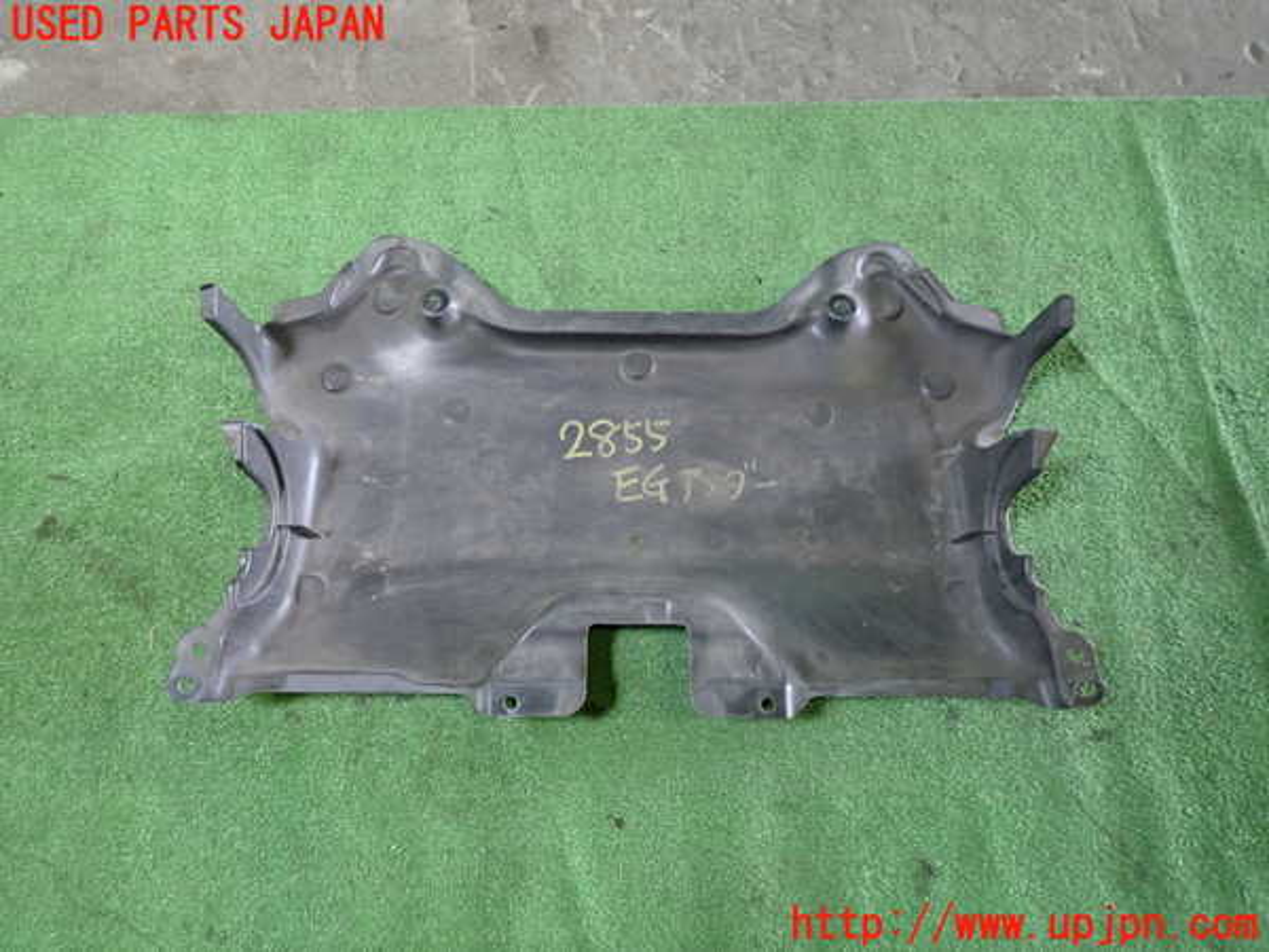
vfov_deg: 54.9
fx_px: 916
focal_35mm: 25
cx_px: 634
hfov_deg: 69.4
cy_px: 476
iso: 250
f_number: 2
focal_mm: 4.5
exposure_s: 1/30
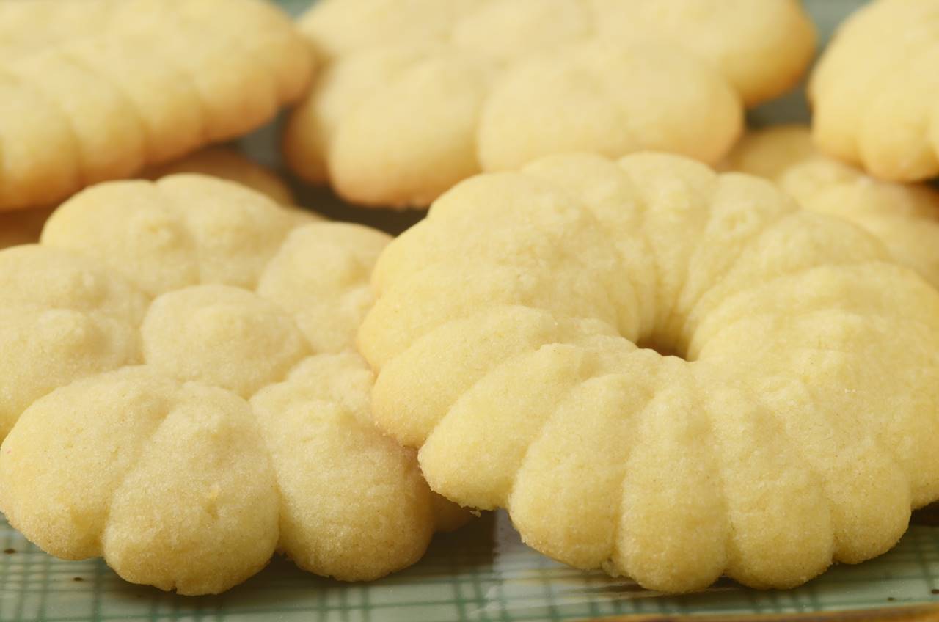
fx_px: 4100
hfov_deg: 13.1
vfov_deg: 8.7
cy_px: 311
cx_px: 470
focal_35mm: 158
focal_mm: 105
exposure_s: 1/30
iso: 100
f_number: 8
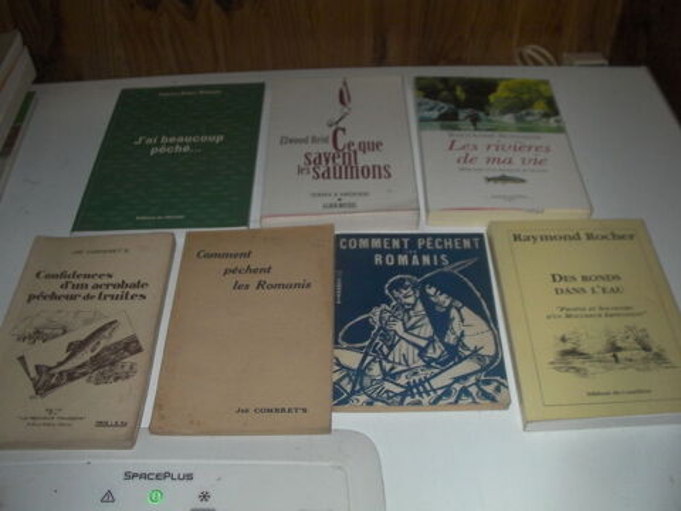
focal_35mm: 38
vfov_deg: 37.7
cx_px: 340
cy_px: 256
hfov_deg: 49.0
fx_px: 748
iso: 200
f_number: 5.6
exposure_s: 1/30
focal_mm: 6.3
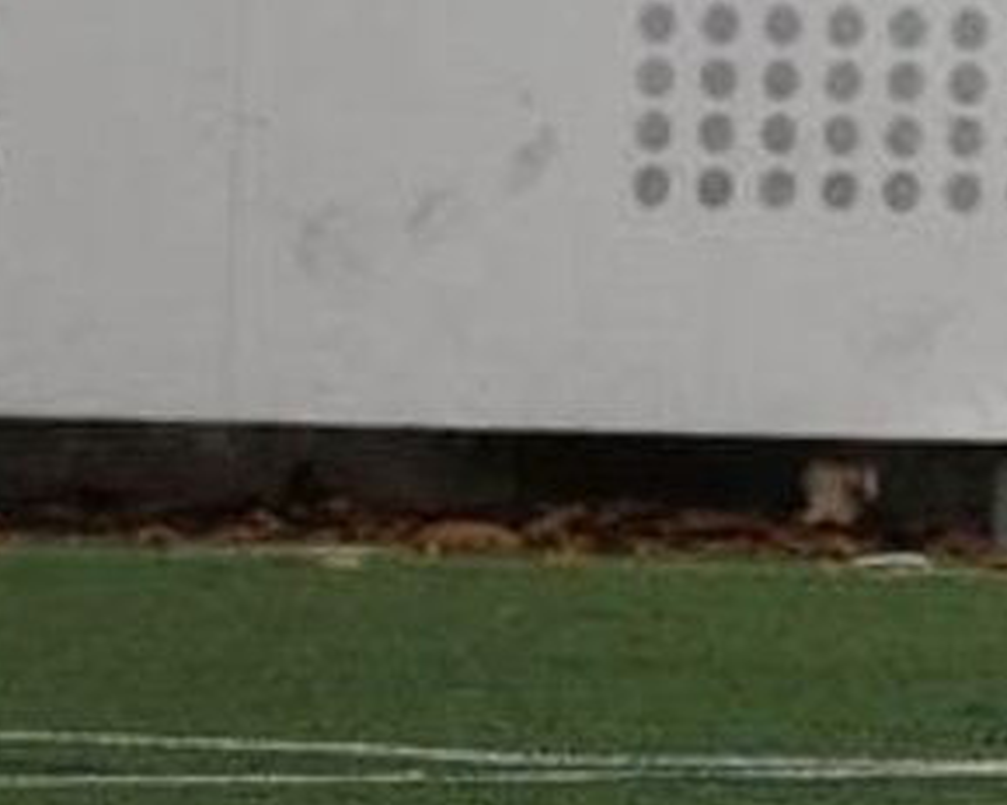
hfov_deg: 0.8
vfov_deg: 0.6
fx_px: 71027
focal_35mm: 2384
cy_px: -249
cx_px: 2537
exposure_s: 1/1000
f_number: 4
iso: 640
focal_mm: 167.98
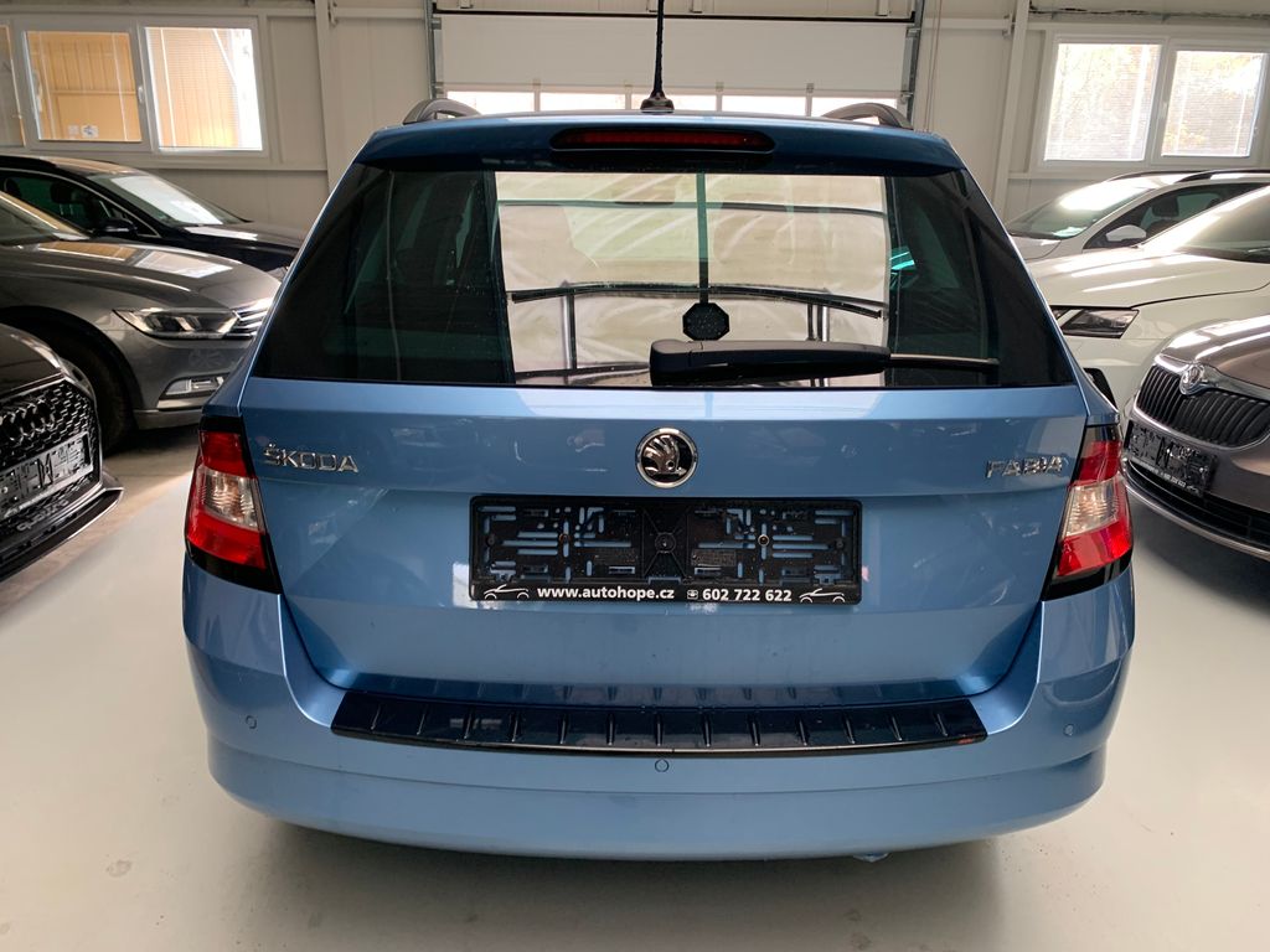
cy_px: 476
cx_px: 635
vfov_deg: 53.1
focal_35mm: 26
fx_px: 954
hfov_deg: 67.3
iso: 100
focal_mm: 4.25
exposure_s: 1/60
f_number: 1.8
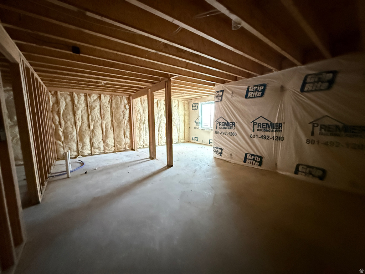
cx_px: 182
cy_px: 137
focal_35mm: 14
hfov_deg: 102.1
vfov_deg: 85.7
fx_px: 148
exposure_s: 1/30
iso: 3200
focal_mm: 2.22
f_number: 2.2
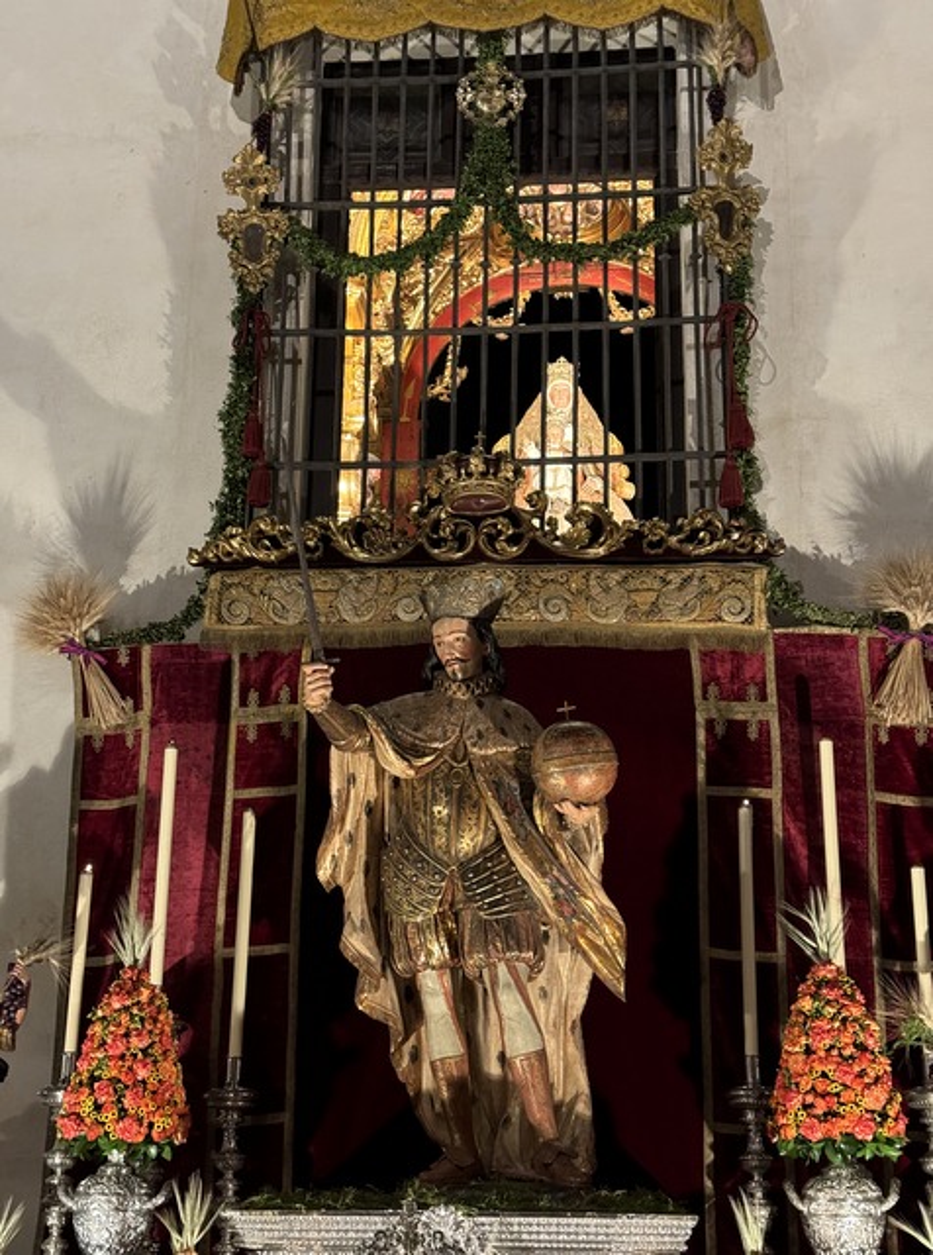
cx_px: 466
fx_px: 1734
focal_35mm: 48
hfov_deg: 30.1
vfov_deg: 39.8
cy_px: 628
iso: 500
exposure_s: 1/25
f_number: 1.78
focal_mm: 6.76
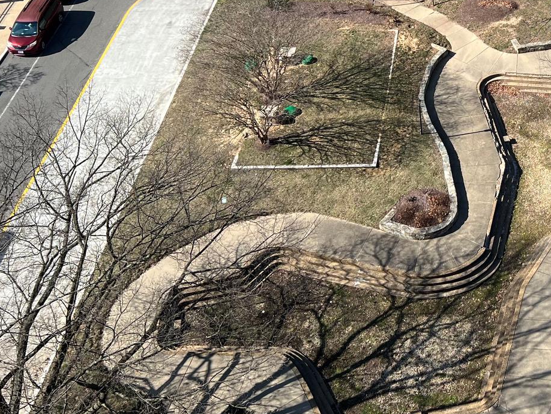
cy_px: 98
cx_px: 529
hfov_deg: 31.2
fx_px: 923
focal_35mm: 58
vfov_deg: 24.9
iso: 50
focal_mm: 5.7
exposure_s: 1/2404
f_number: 1.5
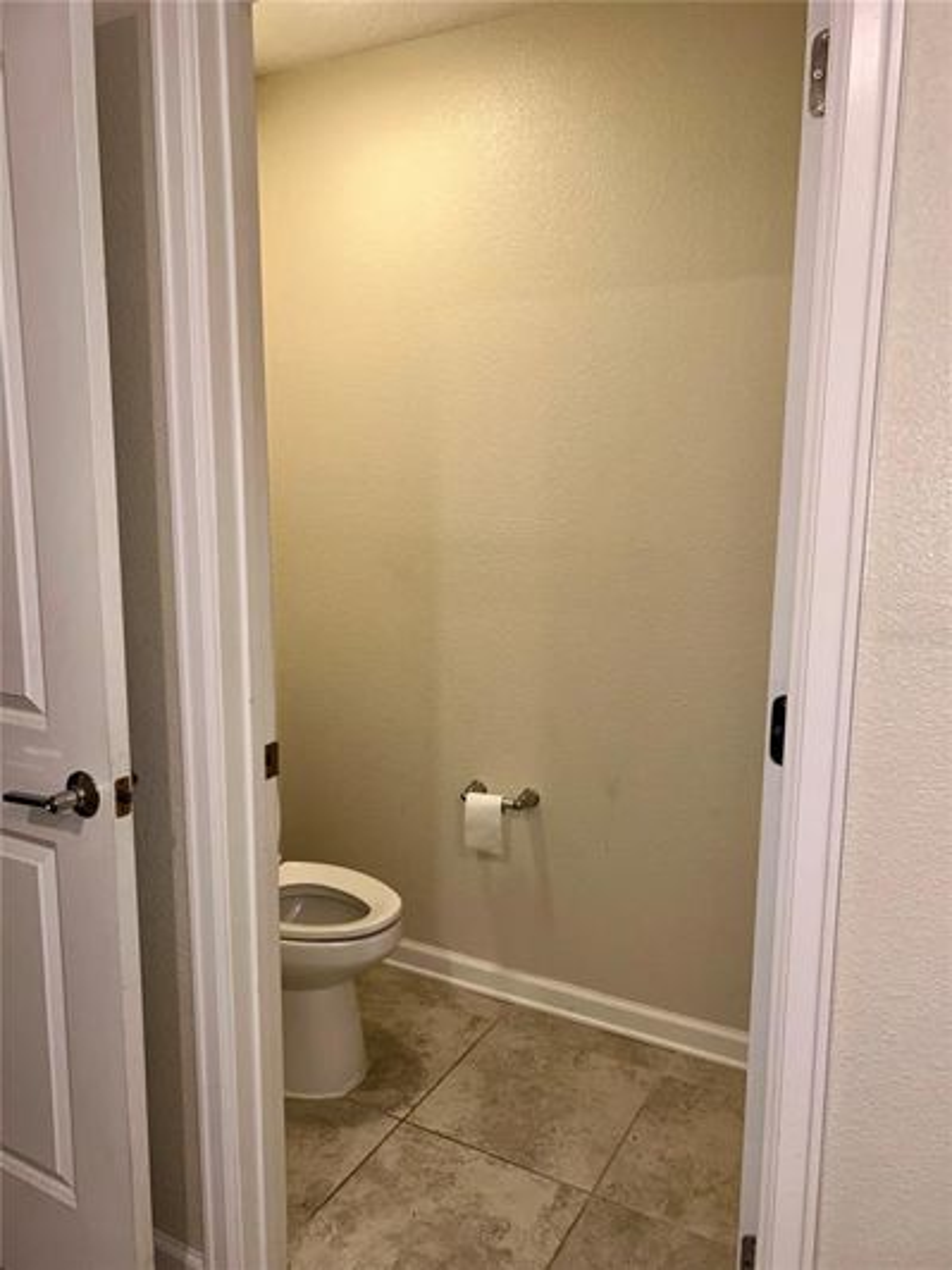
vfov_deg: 67.3
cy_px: 635
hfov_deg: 53.1
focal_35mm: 26
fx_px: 953
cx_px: 476
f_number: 1.5
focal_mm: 5.7
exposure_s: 1/31
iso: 32
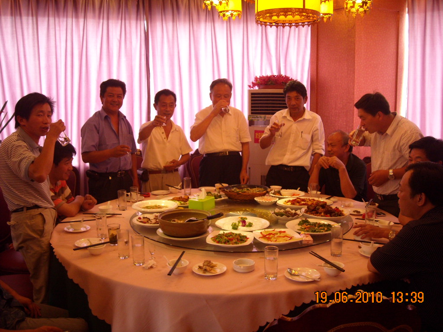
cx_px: 222
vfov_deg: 40.7
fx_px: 448
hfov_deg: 52.6
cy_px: 166
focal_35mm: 35
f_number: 2.8
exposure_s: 1/60
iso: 200
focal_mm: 5.7
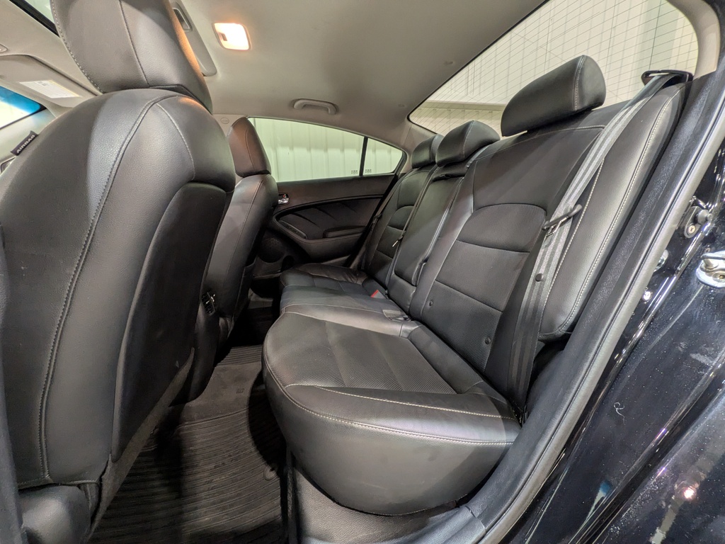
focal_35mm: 14
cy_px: 272
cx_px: 362
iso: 150
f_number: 2.2
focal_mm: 1.83
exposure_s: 1/24
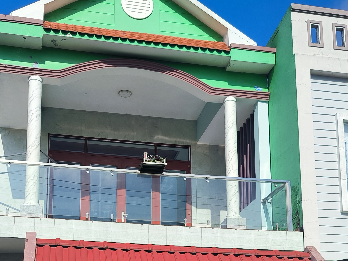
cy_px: 282
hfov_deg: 34.3
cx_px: 157
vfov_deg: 24.5
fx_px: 563
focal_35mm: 56
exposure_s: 1/1365
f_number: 1.7
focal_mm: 5.24
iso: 50
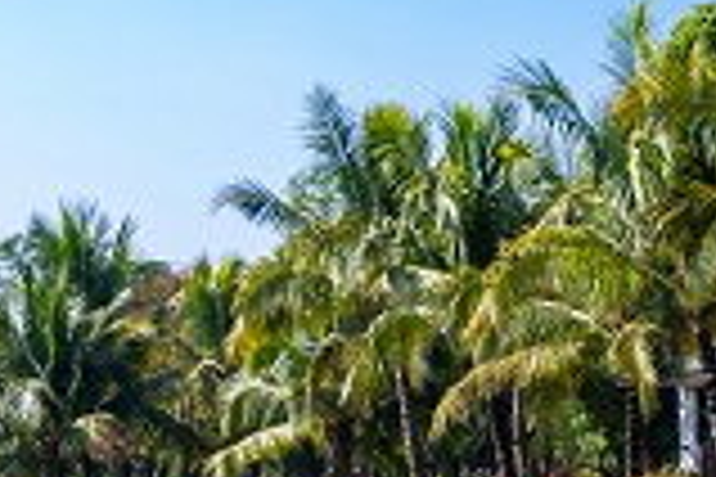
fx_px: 2625
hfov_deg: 15.4
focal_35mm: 132
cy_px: 472
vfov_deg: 10.3
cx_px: 608
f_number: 9
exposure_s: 1/200
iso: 100
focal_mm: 35
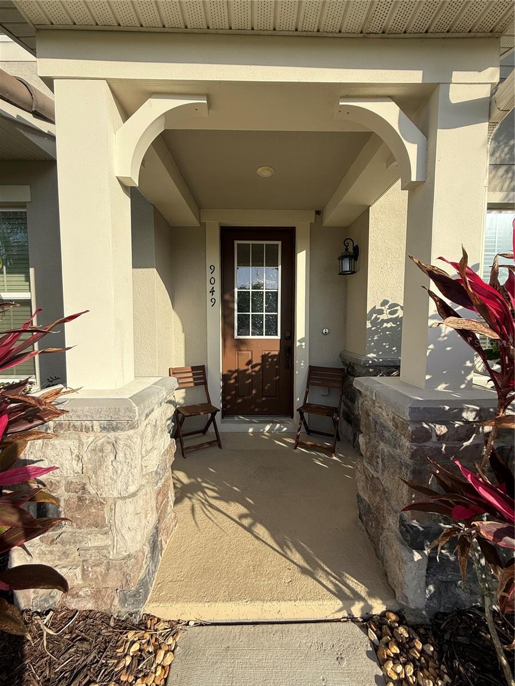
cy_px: 343
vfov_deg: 102.1
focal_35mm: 14
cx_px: 258
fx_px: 278
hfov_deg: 85.7
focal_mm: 2.22
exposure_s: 1/864
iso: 50
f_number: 2.2
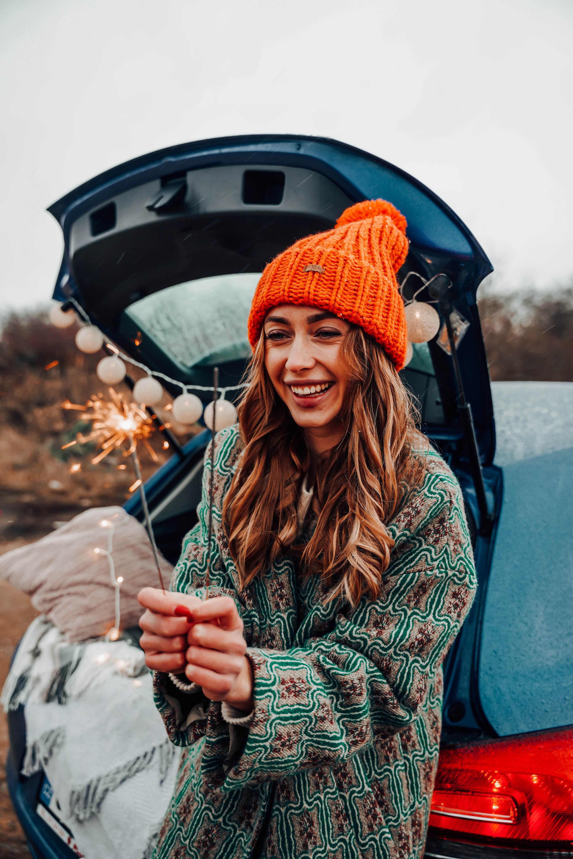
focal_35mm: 35
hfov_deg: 37.9
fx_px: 835
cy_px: 430
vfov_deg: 54.4
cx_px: 286
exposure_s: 1/100
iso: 100
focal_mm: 35
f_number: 3.2
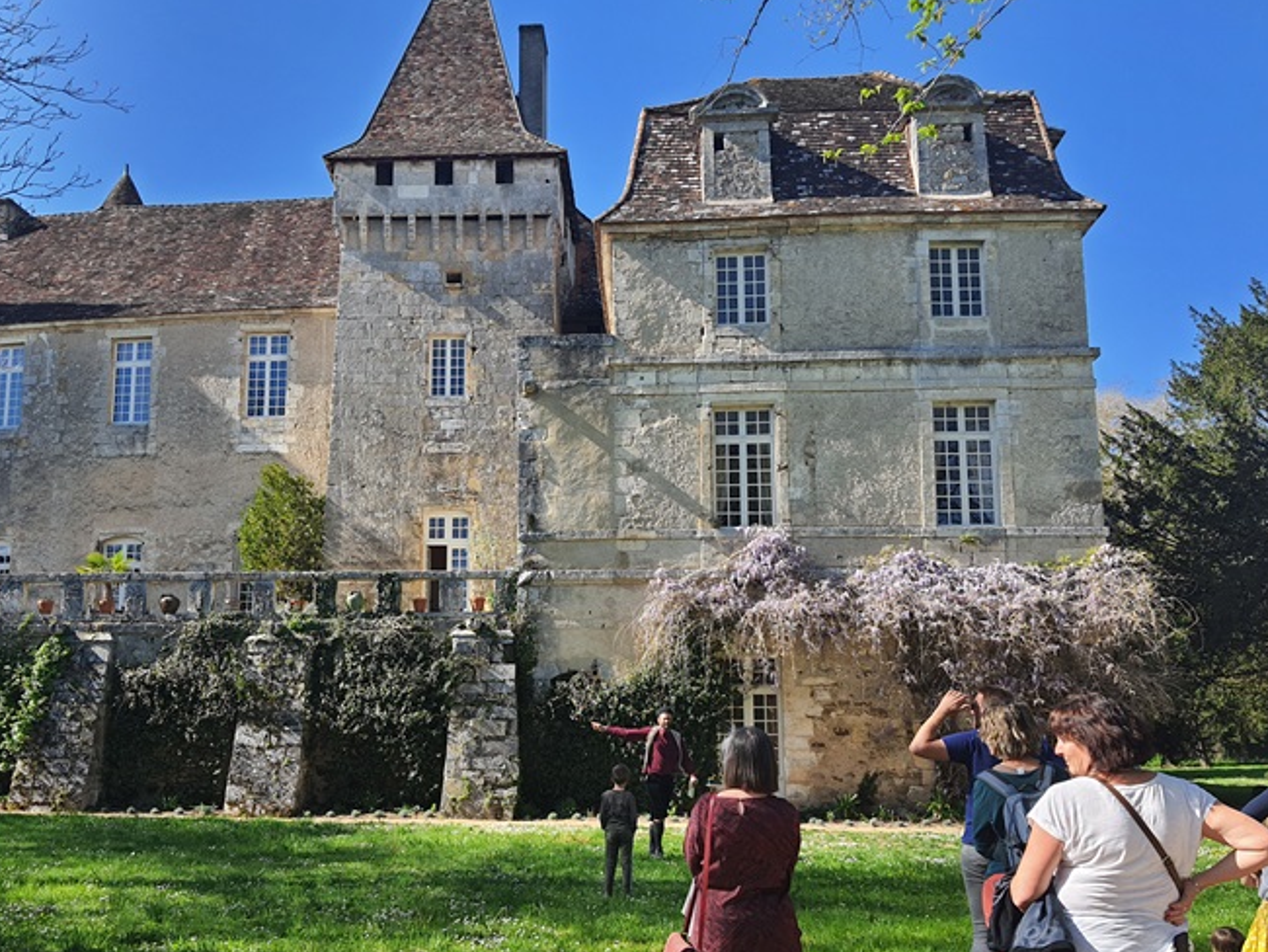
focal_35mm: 32
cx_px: 572
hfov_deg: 56.7
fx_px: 1173
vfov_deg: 44.1
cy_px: 542
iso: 50
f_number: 1.7
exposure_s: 1/1052
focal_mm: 4.32
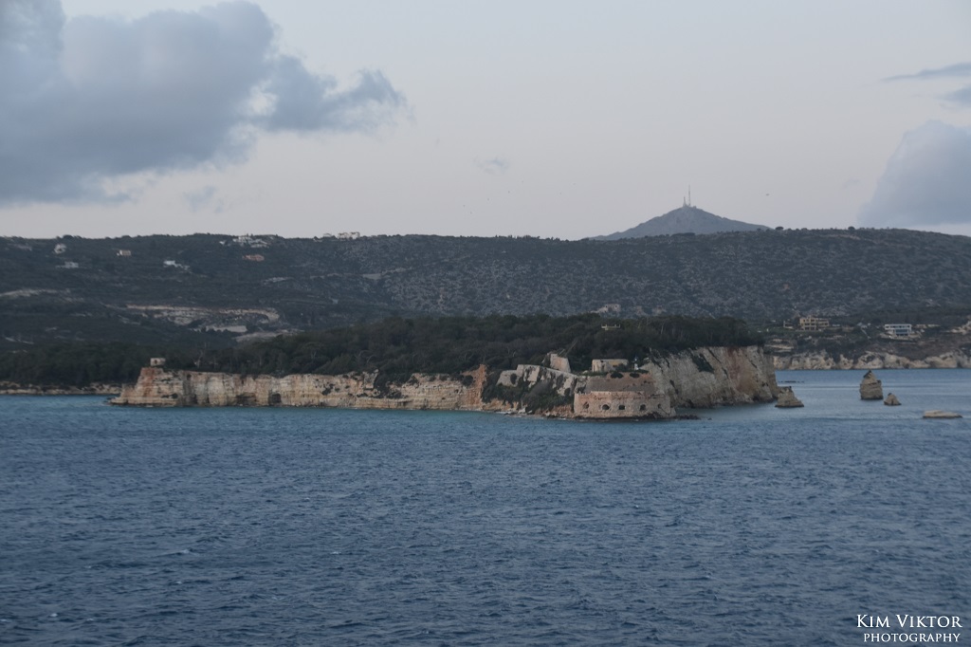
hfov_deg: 16.1
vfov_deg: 10.7
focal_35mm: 128
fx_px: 3438
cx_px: 486
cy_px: 324
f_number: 5.6
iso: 400
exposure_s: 1/80
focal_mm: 85
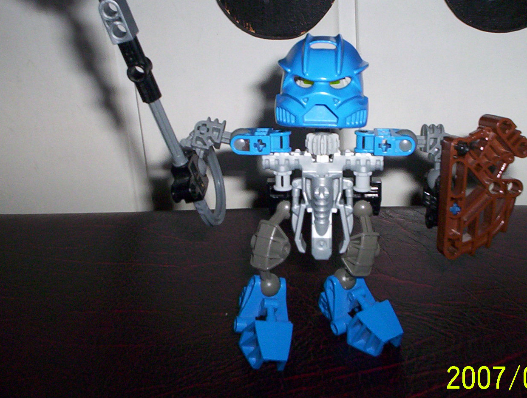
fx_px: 763
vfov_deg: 29.2
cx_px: 286
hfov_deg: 38.1
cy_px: 181
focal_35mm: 50
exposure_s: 1/60
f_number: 4.5
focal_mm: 4.99
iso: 140
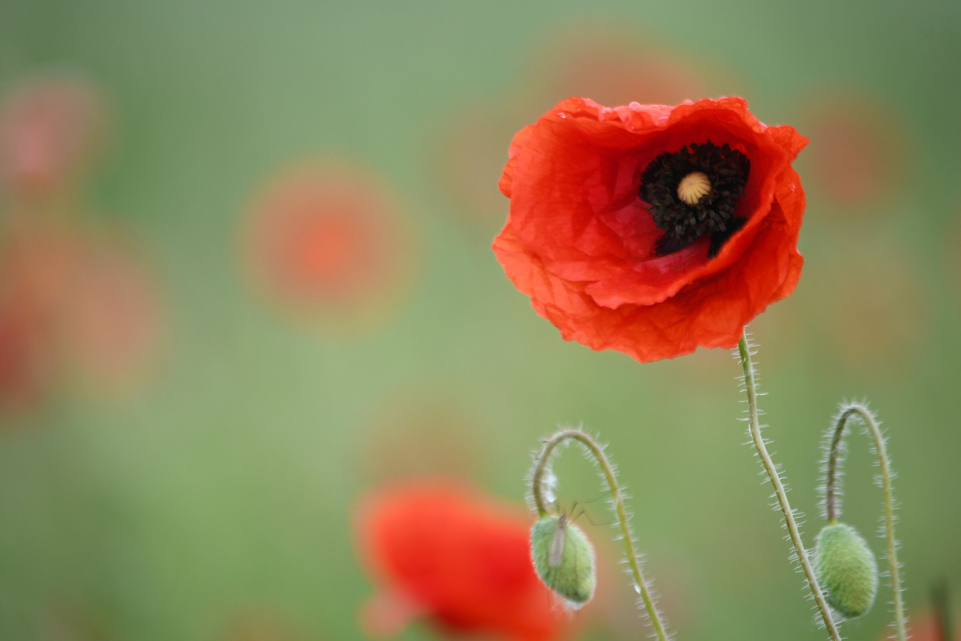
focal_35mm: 360
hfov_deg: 5.7
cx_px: 480
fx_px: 9609
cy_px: 320
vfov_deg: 3.8
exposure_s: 1/250
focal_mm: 240
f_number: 6.3
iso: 160
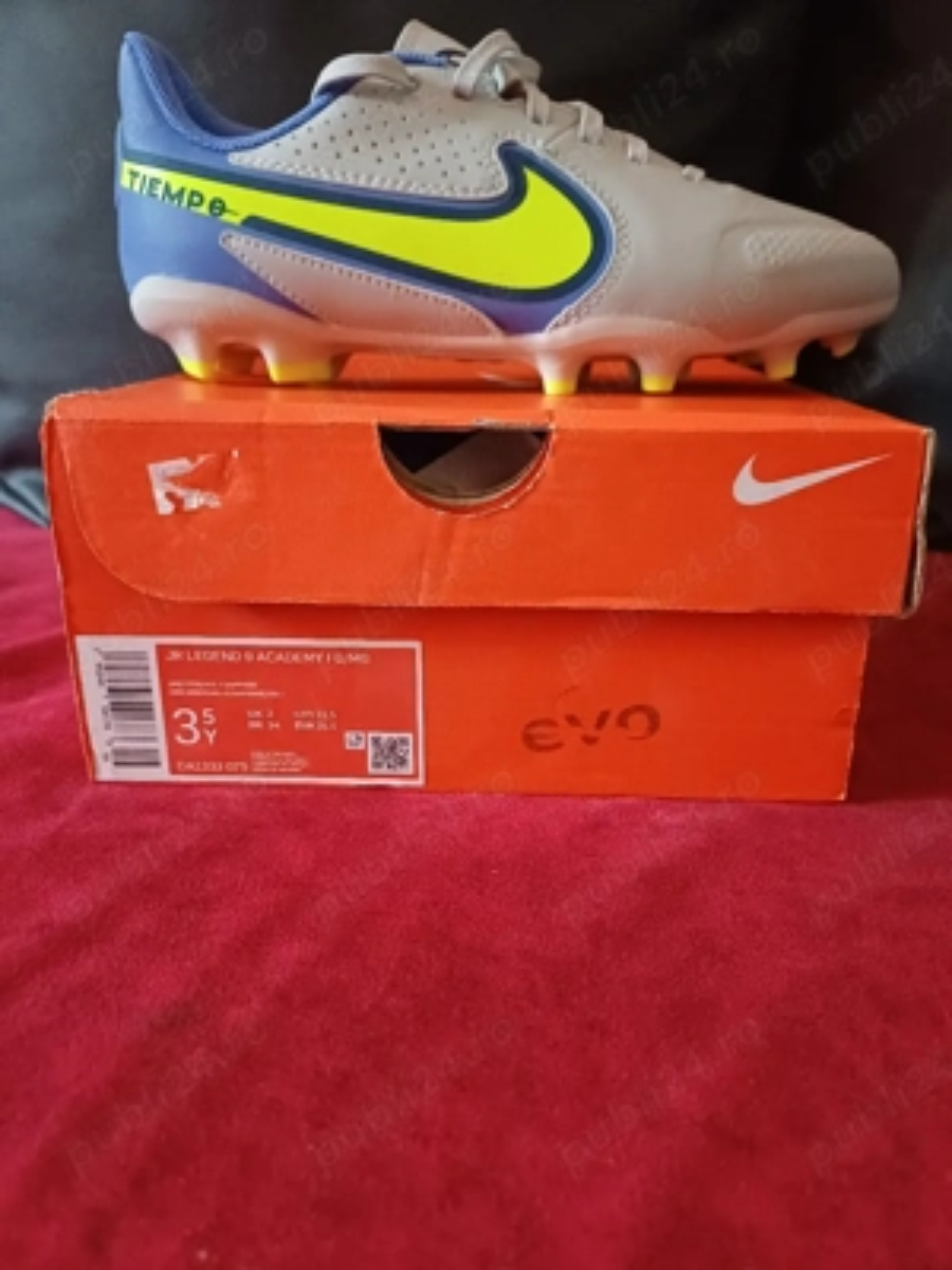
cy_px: 635
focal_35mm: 25
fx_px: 917
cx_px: 476
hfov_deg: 54.9
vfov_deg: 69.4
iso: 1600
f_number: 1.8
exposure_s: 1/20
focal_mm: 4.65
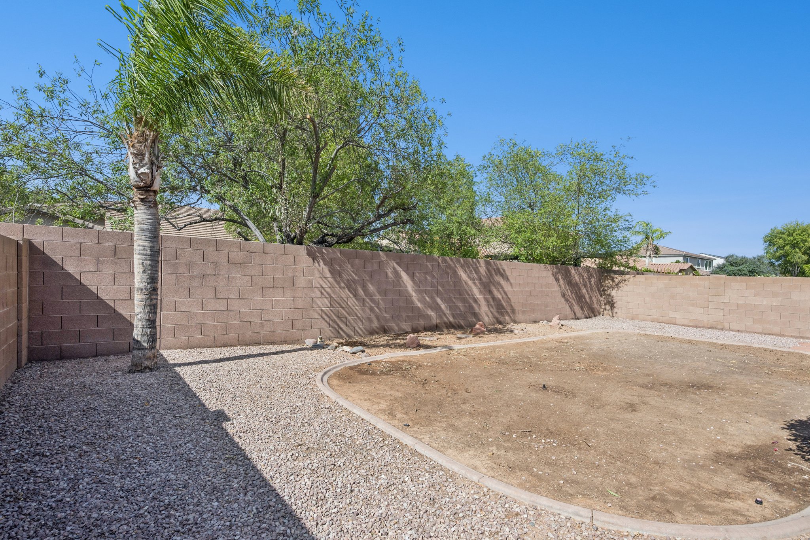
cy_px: 270
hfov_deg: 95.0
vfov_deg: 72.0
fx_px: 371
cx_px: 405
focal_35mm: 16
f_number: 8
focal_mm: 16.5
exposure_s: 1/800
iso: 320
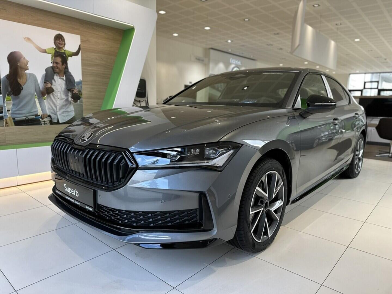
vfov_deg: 56.8
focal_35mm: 24
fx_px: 272
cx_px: 196
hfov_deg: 71.6
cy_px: 147
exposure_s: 1/100
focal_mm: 6.86
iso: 125
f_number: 1.78
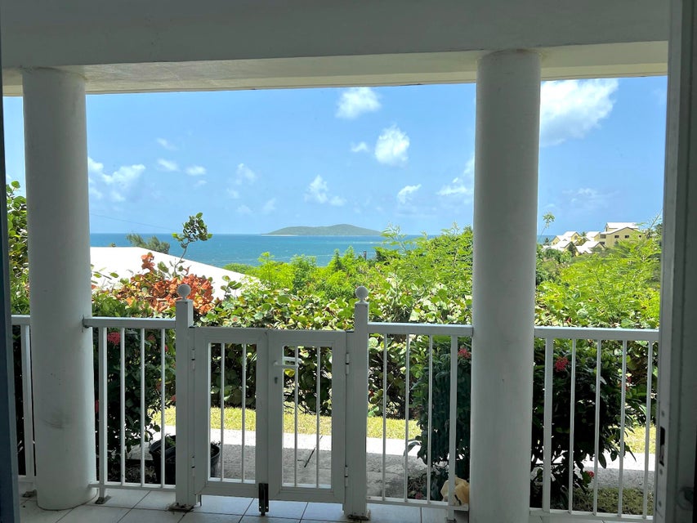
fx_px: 524
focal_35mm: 26
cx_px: 348
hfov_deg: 67.3
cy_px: 262
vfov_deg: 53.1
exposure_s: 1/2123
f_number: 1.5
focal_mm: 5.7
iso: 50
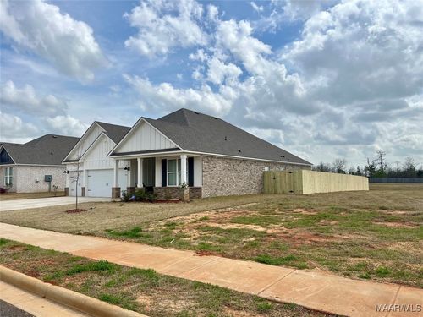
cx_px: 212
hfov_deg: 67.3
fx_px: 318
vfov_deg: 53.1
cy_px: 158
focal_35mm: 26
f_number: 1.6
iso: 50
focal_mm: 5.1
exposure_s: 1/6173
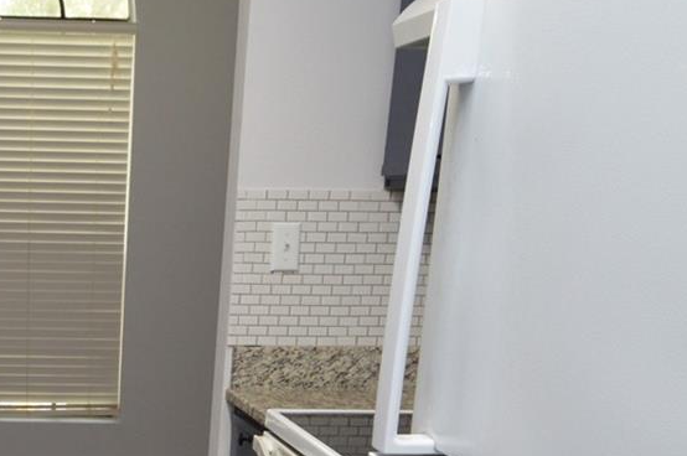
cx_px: 6
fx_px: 991
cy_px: 484
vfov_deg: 24.4
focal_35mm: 52
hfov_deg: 34.8
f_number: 4.5
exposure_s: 1/80
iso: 400
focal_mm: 12
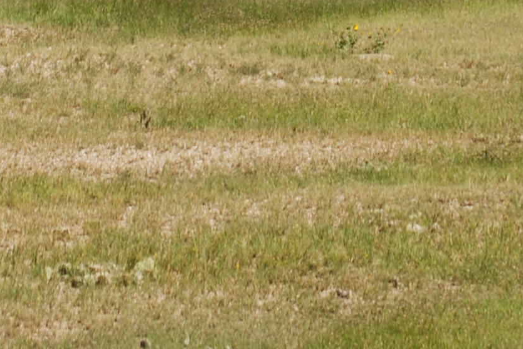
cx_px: 468
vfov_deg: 3.5
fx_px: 5568
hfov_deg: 5.4
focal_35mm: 383
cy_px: -454
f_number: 10
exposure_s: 1/250
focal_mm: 55
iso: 110
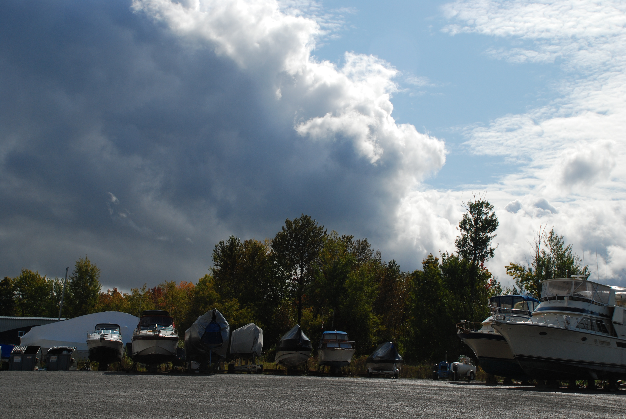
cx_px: 313
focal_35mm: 52
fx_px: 914
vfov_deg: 25.8
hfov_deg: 37.8
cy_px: 210
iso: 200
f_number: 7.1
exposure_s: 1/2000
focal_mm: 35
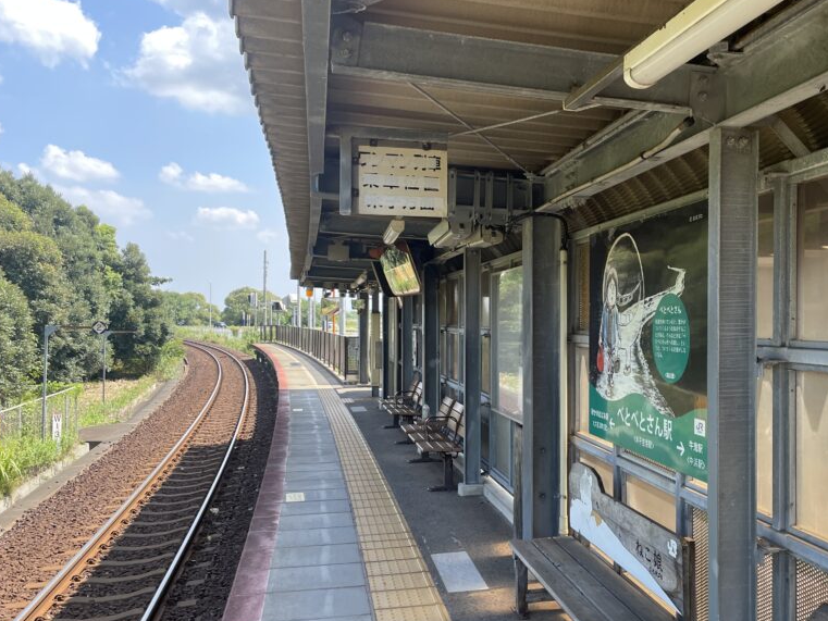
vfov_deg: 40.7
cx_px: 509
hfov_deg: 52.1
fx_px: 837
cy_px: 336
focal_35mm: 35
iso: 32
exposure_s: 1/596
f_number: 1.6
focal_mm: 4.2
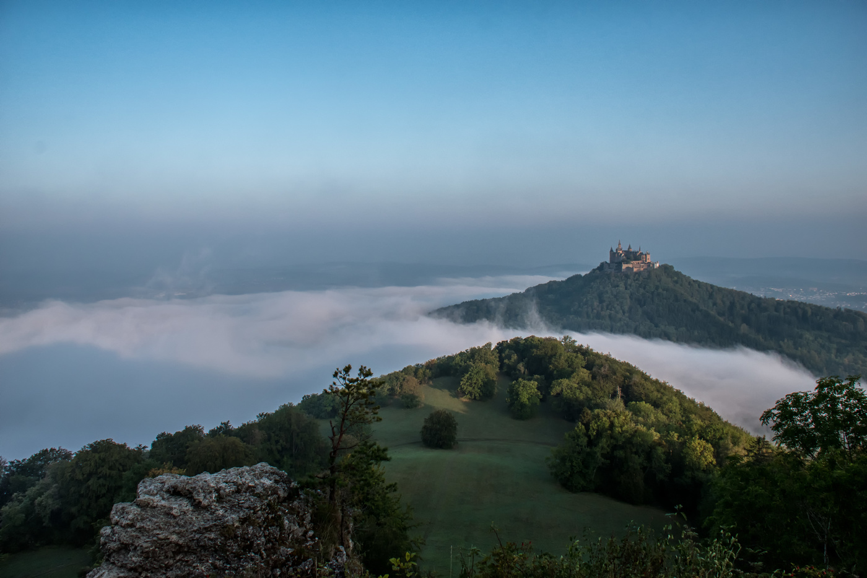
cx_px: 434
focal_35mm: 27
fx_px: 650
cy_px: 289
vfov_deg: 47.9
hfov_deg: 67.4
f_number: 9
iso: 250
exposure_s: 1/800
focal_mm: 18
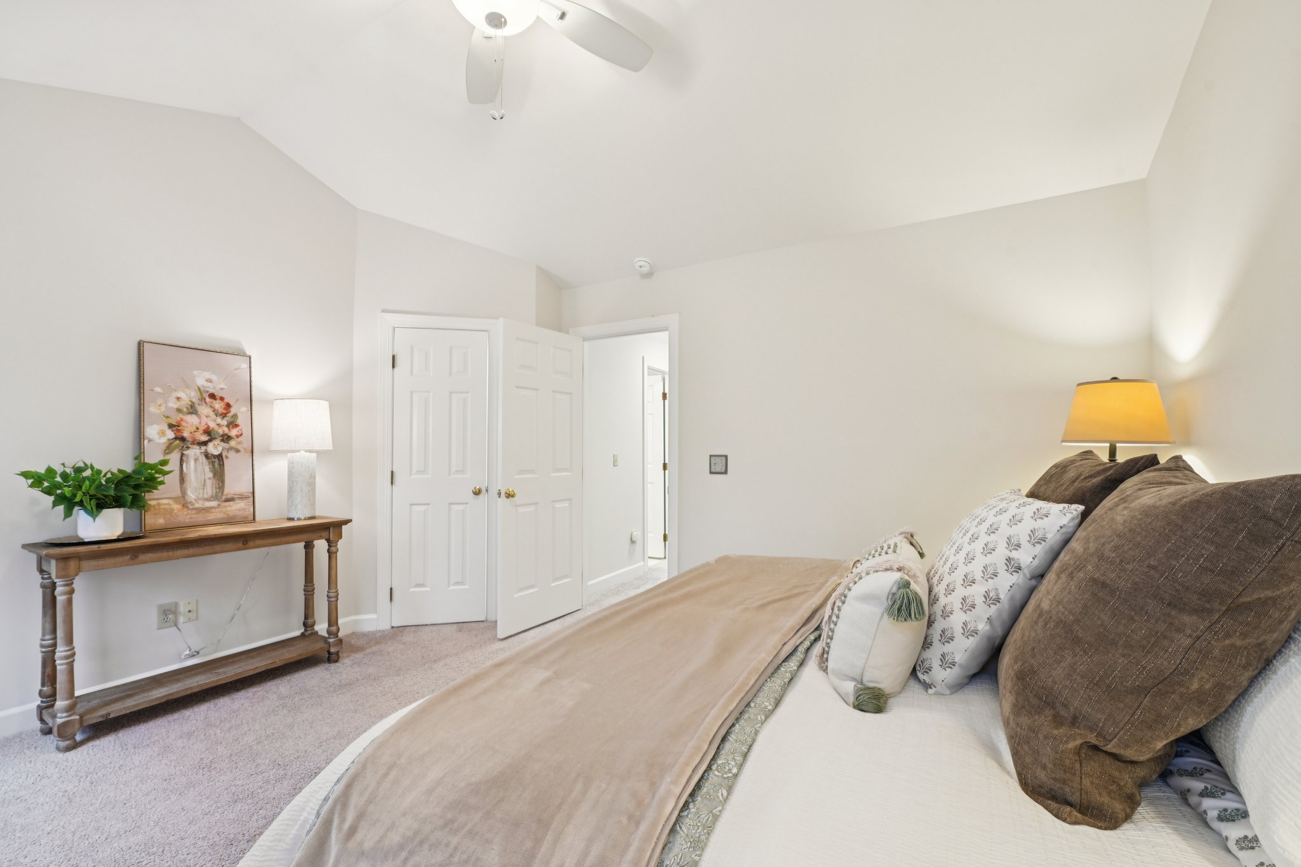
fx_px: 506
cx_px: 650
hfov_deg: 104.3
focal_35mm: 14
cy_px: 434
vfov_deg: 81.2
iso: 200
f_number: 9
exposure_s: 1/2.5
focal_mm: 14
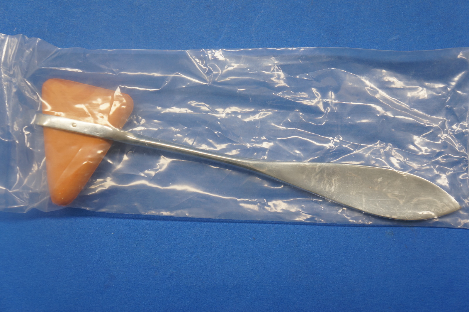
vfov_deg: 23.1
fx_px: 761
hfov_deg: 34.2
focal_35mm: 58
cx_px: 234
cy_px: 156
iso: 400
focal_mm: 39
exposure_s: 1/80
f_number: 5.6
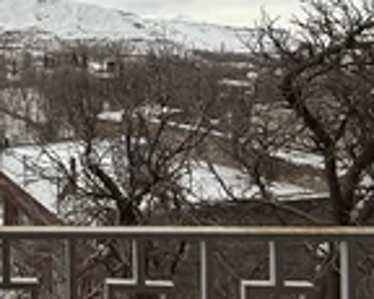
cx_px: -34
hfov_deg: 39.5
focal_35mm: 38
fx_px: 420
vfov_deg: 37.3
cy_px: 47
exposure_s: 1/1848
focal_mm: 2.22
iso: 50
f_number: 2.2
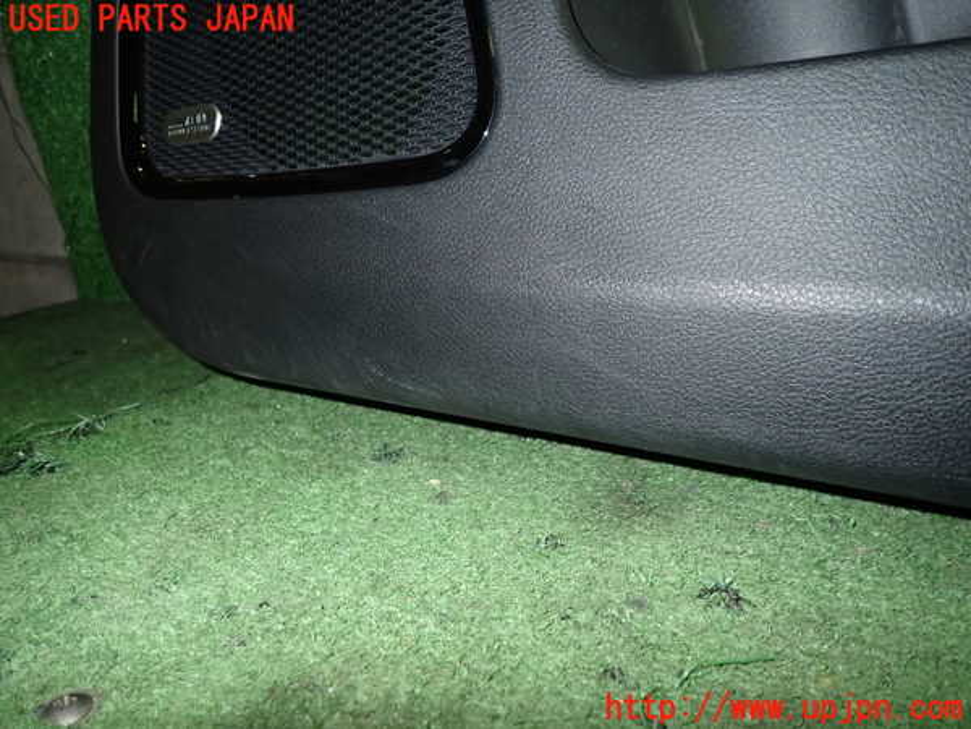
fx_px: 701
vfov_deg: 54.9
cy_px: 364
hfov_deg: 69.4
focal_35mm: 25
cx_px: 486
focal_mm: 4.5
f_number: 5.6
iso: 200
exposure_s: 1/30
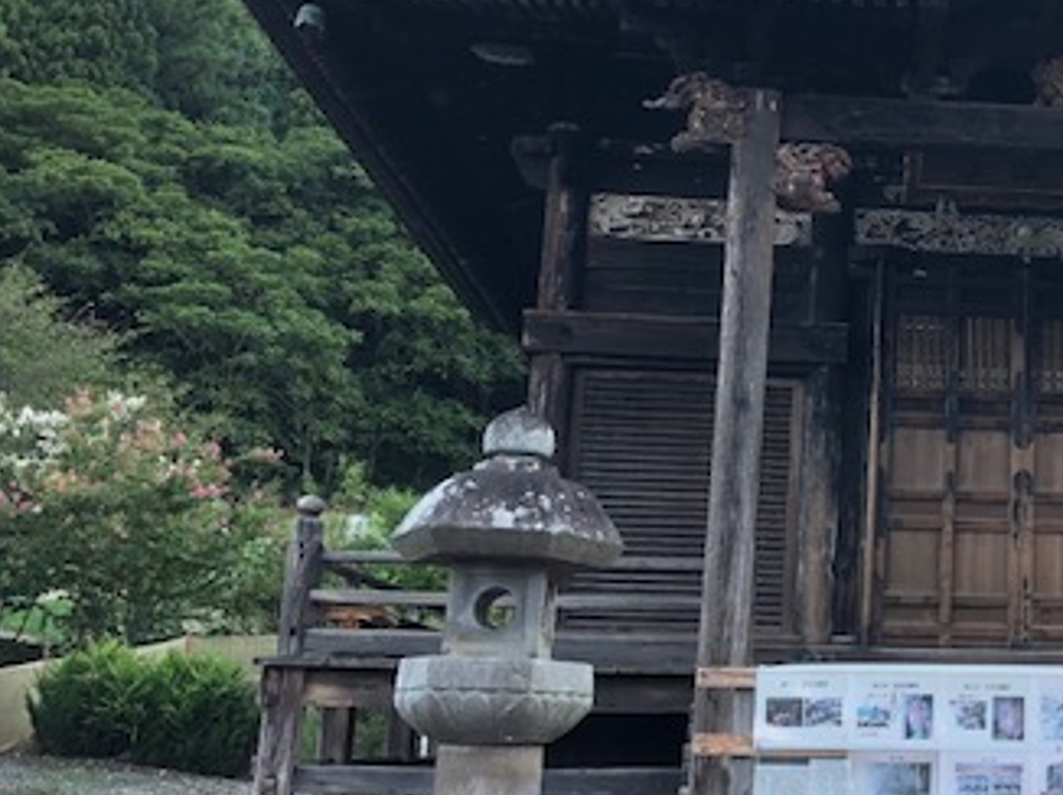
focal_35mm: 55
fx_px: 1688
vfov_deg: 26.5
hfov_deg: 32.7
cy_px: 319
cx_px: 1008
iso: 50
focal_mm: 3.99
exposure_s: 1/120
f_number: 1.8
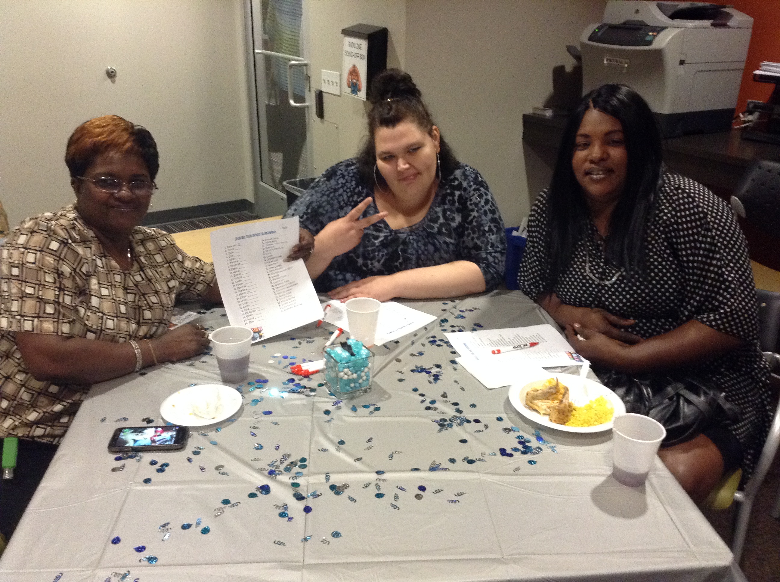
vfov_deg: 42.8
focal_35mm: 33
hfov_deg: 55.4
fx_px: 742
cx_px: 390
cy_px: 291
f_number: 2.4
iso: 200
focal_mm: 3.3
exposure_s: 1/20
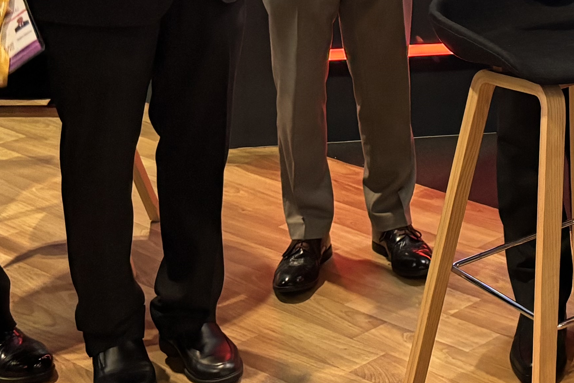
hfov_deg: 21.4
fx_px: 1419
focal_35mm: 89
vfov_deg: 14.4
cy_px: -184
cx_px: 677
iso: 250
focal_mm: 5.96
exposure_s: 1/60
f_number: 1.6
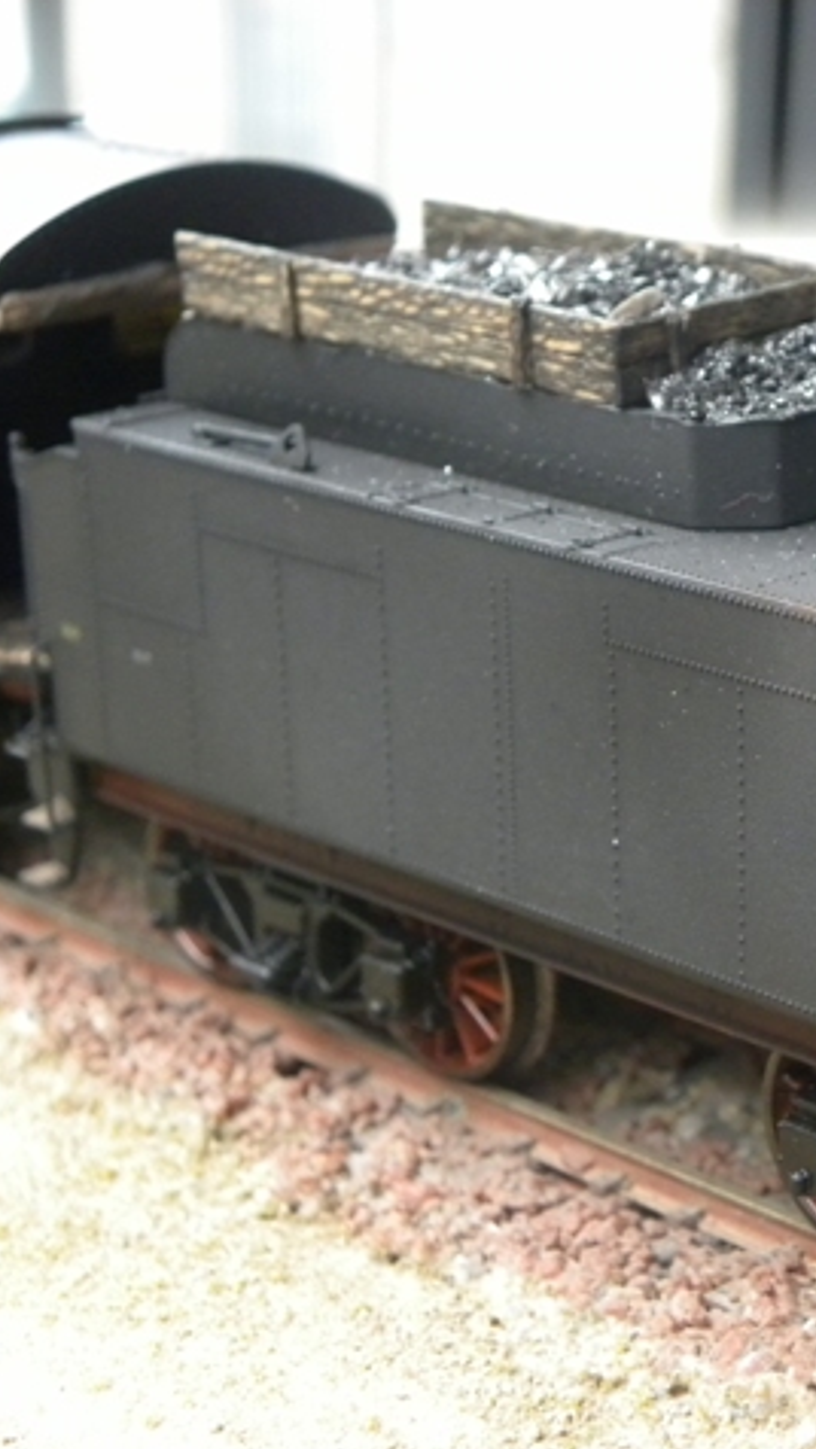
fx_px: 3267
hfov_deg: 14.1
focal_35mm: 85
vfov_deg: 25.0
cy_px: 728
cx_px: 783
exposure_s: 1/62
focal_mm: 10.3
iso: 395
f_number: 3.5
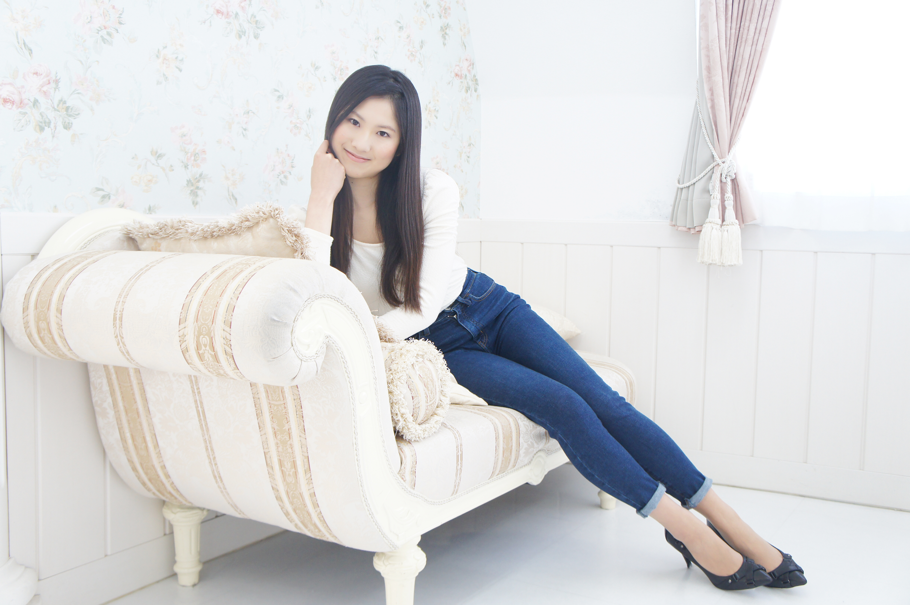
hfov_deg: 53.2
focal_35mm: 36
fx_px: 909
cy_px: 302
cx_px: 455
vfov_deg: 36.8
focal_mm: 24
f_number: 4
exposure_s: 1/160
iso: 800
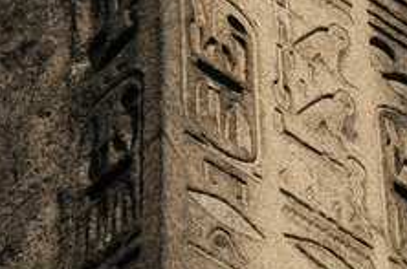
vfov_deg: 4.1
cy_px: 90
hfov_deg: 6.2
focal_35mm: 333
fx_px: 3757
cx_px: 387
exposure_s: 1/1000
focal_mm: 112
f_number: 8
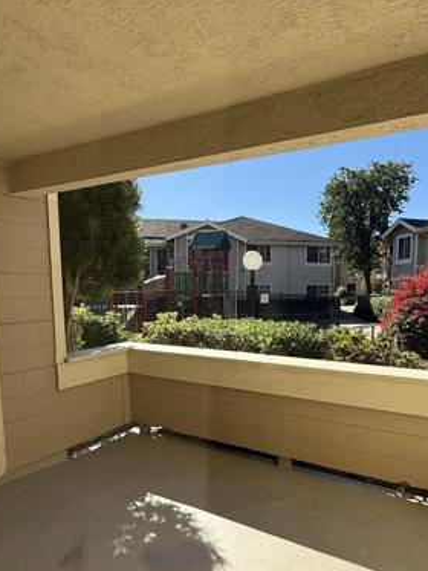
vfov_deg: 70.9
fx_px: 395
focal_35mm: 24
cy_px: 338
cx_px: 248
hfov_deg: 56.6
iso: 50
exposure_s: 1/1189
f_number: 2.2
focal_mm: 2.22
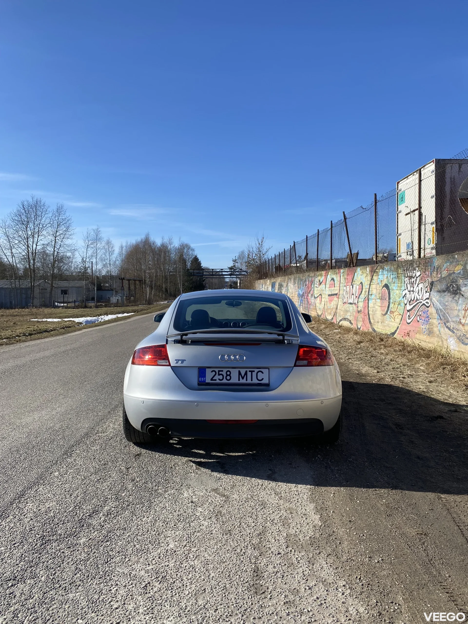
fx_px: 469
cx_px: 234
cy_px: 312
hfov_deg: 53.1
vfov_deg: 67.3
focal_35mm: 26
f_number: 1.8
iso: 32
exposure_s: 1/2028
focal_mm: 4.25
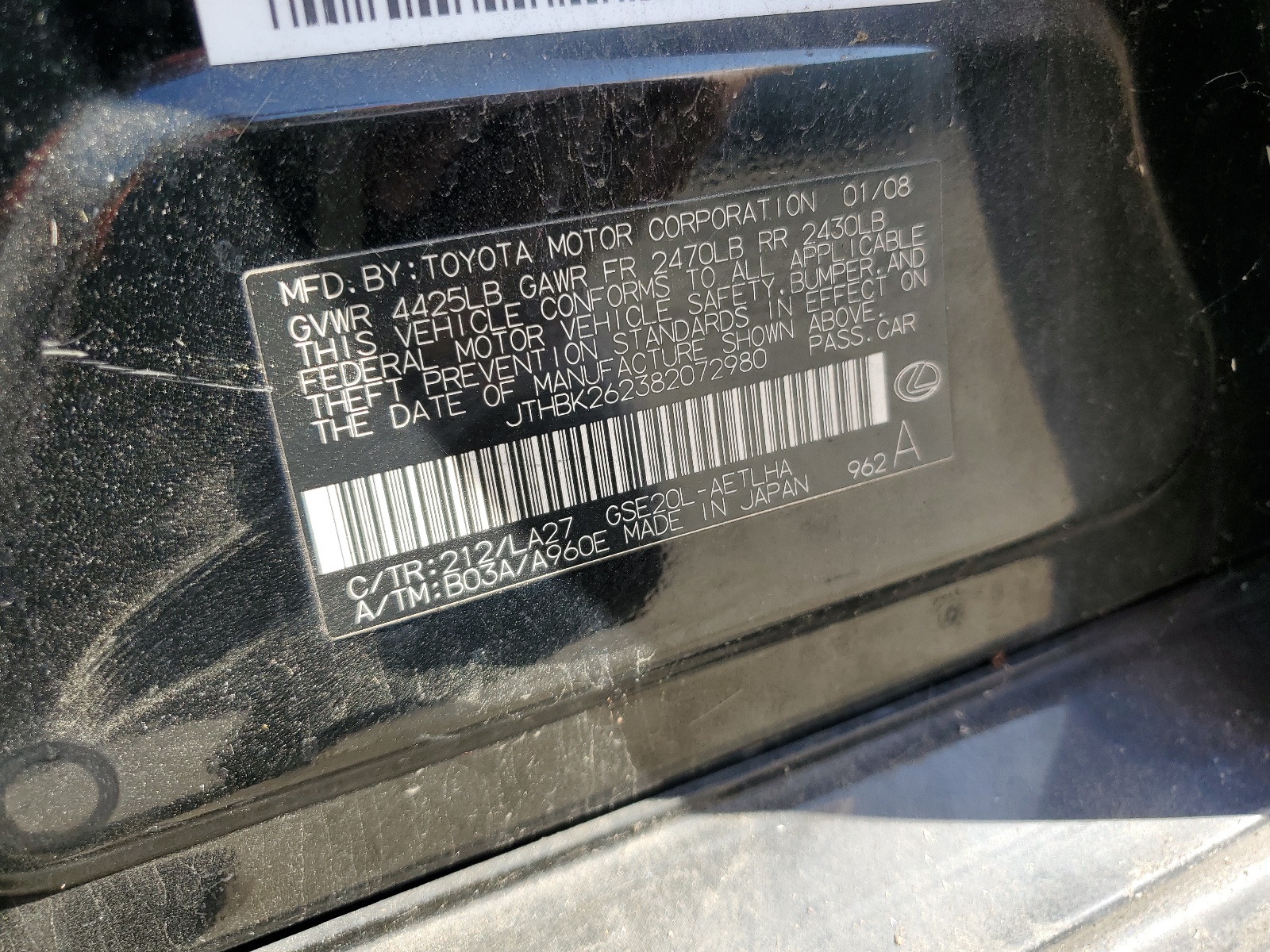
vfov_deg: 53.1
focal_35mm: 26
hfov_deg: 67.3
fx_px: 954
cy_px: 476
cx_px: 635
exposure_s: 1/476
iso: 50
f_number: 1.5
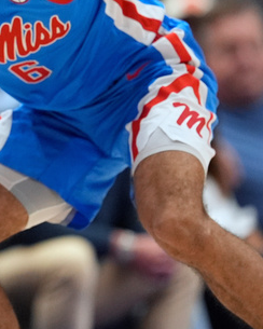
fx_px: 12250
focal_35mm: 1259
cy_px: 68
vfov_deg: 1.5
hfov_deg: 1.2
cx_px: -73
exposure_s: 1/2000
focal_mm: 400
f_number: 2.8
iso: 4000
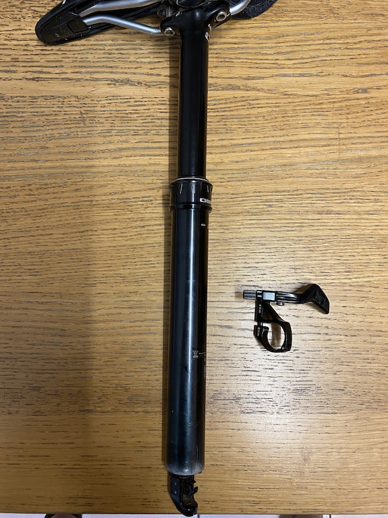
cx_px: 194
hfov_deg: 53.1
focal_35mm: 26
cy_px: 259
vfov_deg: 67.3
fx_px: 389
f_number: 1.8
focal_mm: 4.25
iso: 250
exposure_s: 1/50
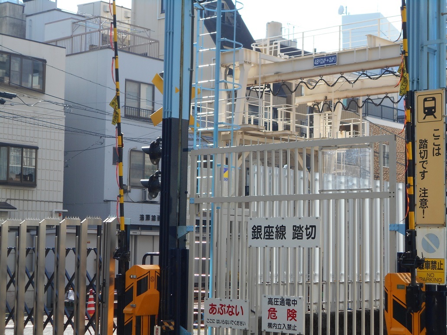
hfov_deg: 25.7
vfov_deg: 19.4
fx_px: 981
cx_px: 224
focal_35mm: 76
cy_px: 168
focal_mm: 13.5
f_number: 5.8
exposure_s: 1/200
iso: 80
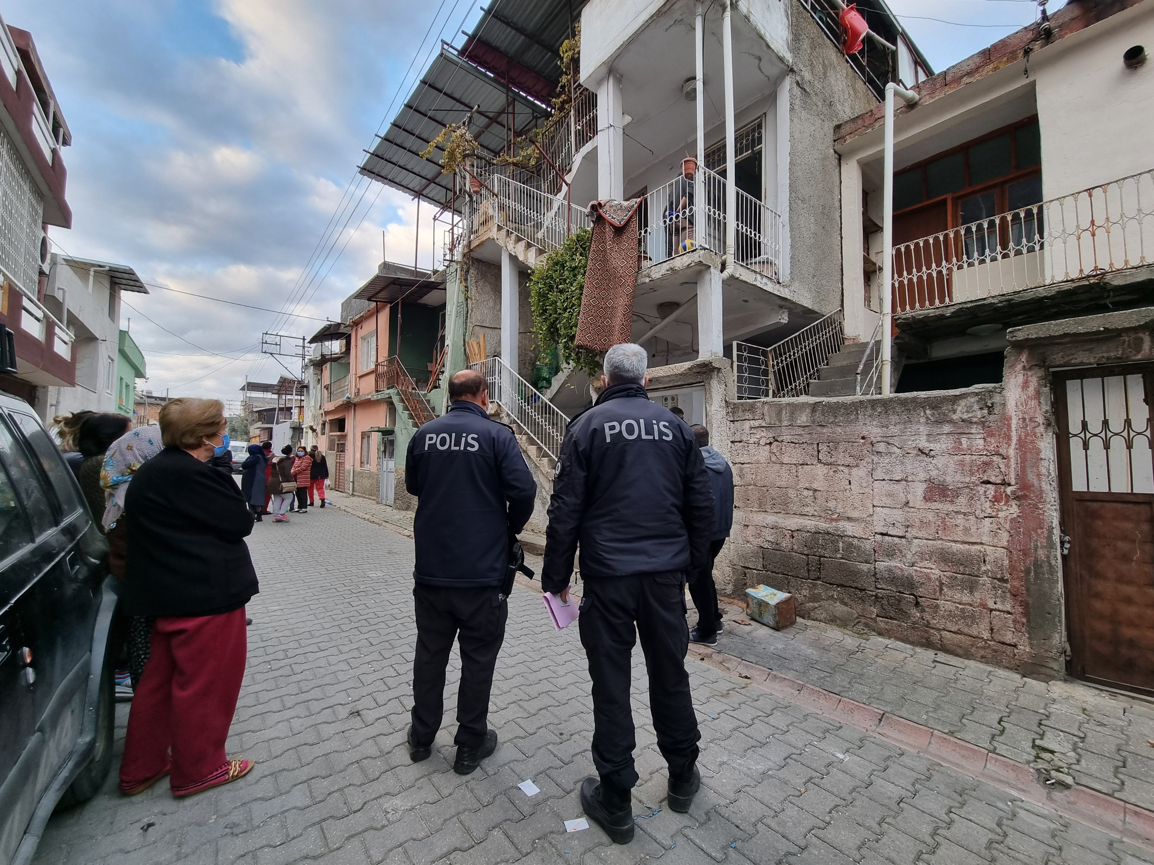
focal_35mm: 13
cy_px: 432
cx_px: 577
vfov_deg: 89.9
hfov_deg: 106.2
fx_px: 433
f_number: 2.2
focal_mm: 2.2
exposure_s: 1/100
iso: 64
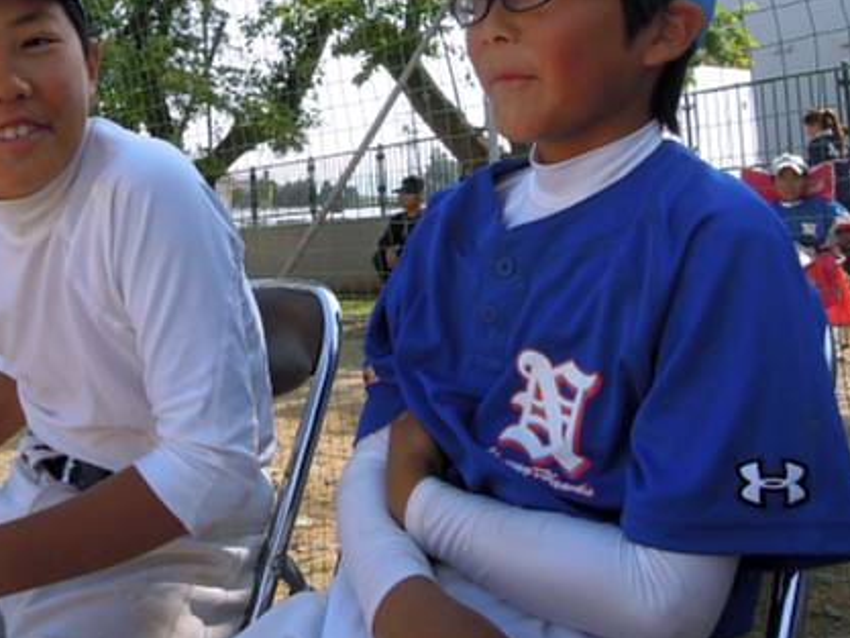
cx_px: 310
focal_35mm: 46
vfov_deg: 30.4
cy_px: 86
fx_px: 1130
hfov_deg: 40.9
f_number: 3.5
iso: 160
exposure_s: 1/1250
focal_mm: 4.3
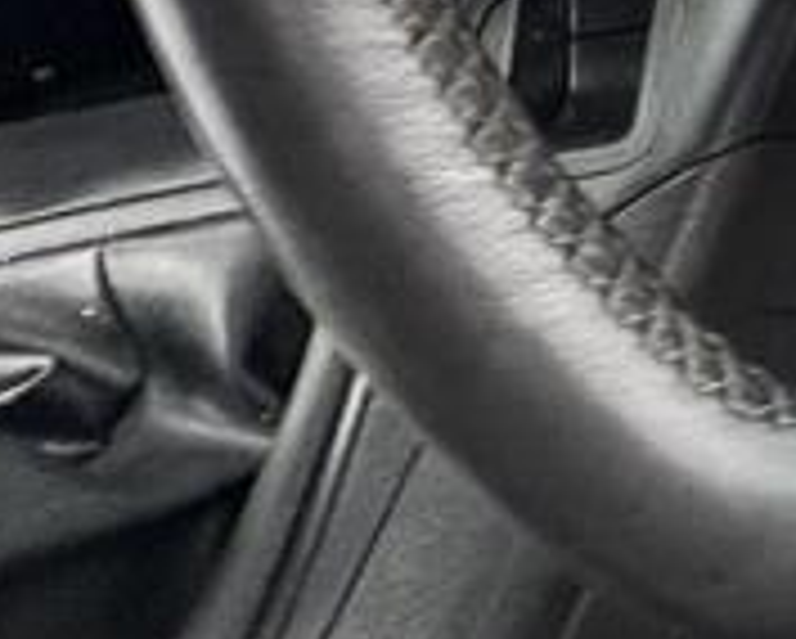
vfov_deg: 19.4
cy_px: -315
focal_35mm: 69
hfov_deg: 18.7
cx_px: 1556
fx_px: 1627
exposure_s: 1/60
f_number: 2.2
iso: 250
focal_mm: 2.22
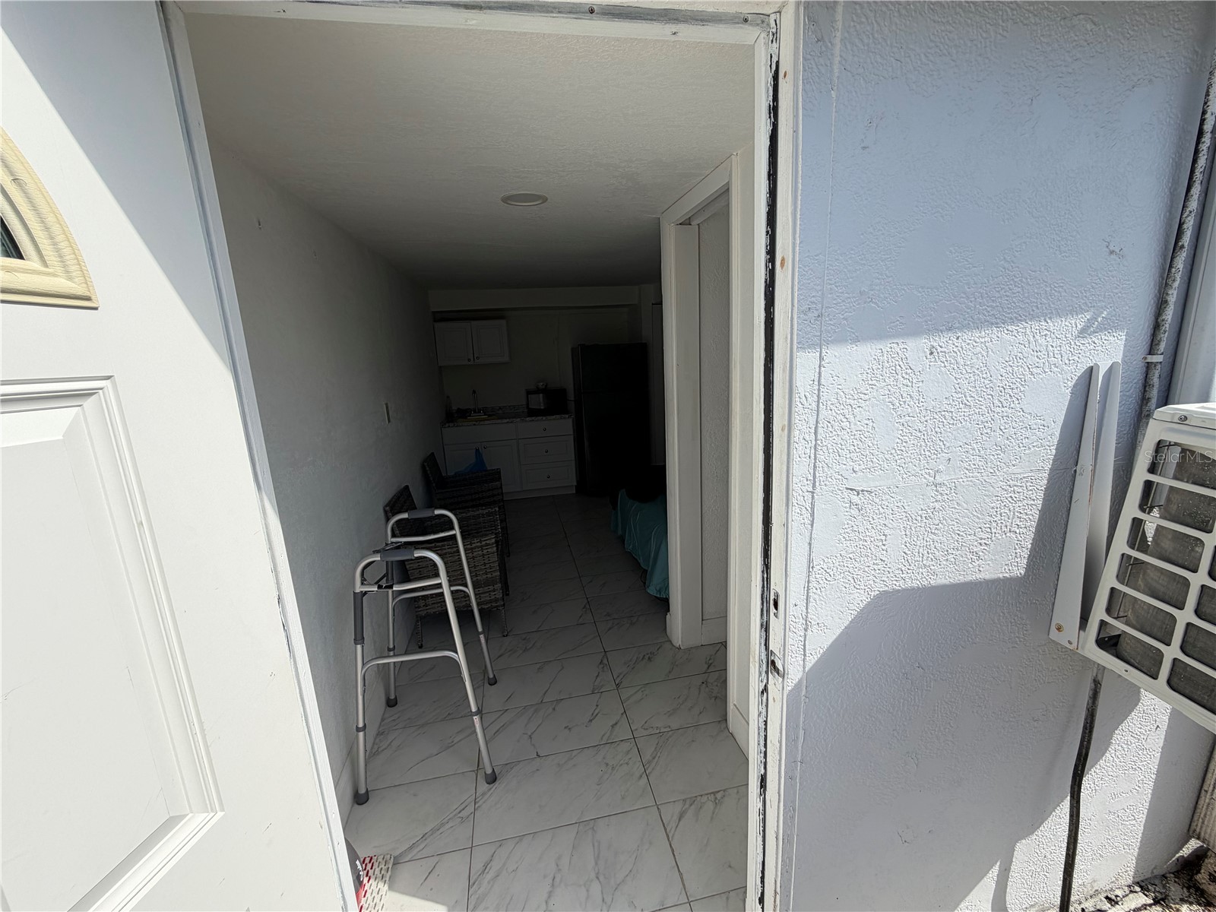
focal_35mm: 14
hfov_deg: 102.1
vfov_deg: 85.7
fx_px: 492
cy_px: 456
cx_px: 608
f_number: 2.2
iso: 20
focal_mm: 2.22
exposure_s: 1/864
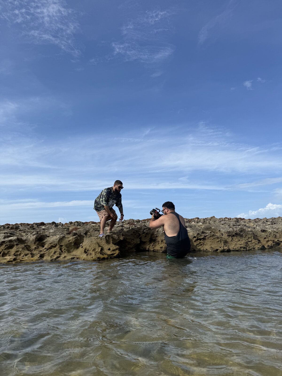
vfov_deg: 71.6
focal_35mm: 24
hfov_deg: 56.8
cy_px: 188
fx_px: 261
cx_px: 141
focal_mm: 6.76
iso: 80
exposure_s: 1/6173
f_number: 1.78
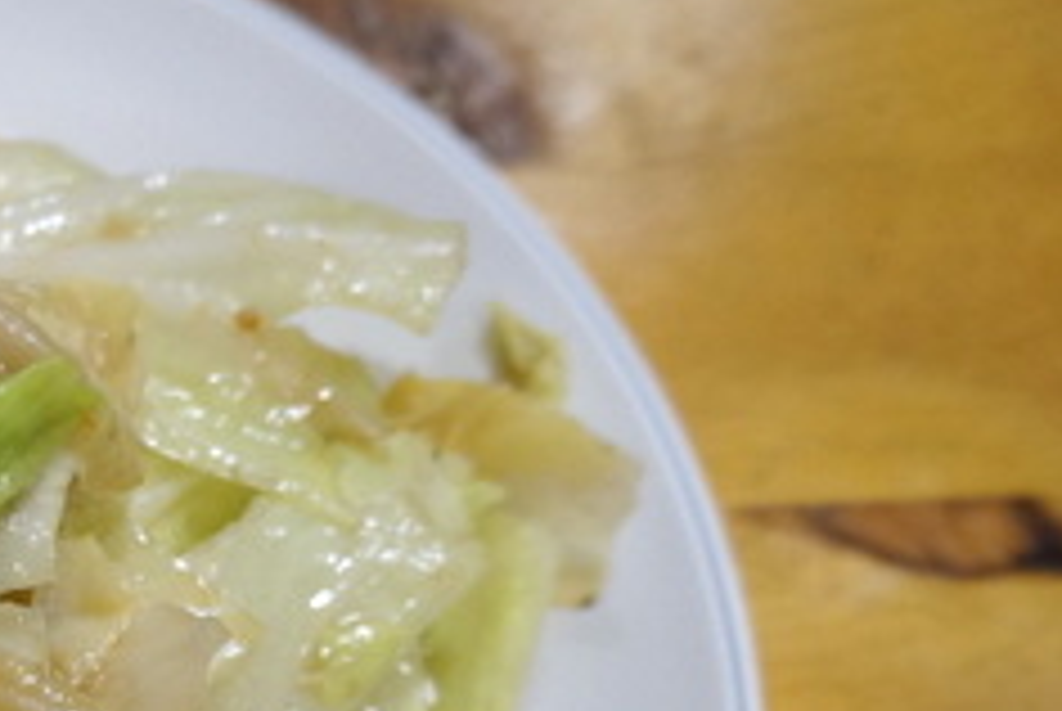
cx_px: -252
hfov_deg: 24.7
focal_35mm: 73
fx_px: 2156
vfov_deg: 18.0
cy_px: 790
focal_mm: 18
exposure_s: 1/60
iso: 1000
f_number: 4
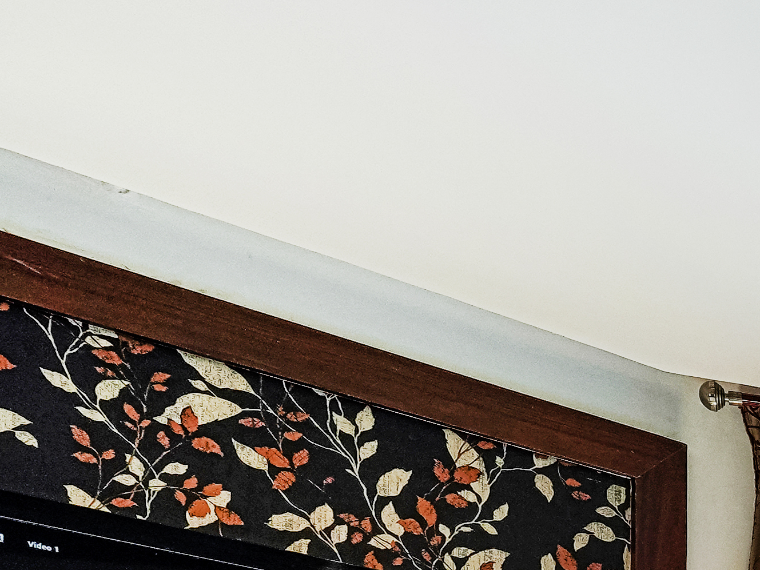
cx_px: 1737
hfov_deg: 15.5
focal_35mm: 81
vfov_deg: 15.1
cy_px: 1108
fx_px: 1779
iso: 400
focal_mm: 16
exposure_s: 1/25
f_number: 5.6
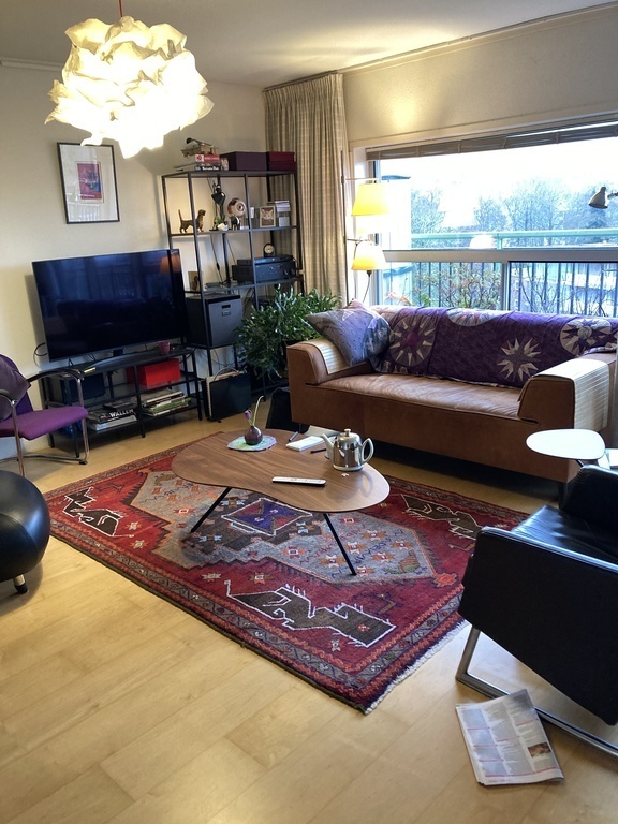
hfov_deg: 49.7
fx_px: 667
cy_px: 412
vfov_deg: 63.4
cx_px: 309
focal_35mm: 28
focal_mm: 3.99
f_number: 1.8
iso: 320
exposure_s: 1/25
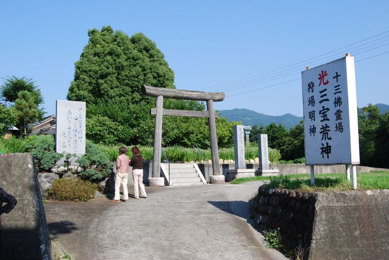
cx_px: 194
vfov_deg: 34.3
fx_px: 422
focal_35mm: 39
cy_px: 130
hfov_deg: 49.5
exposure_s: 1/200
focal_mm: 26
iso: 100
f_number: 7.1
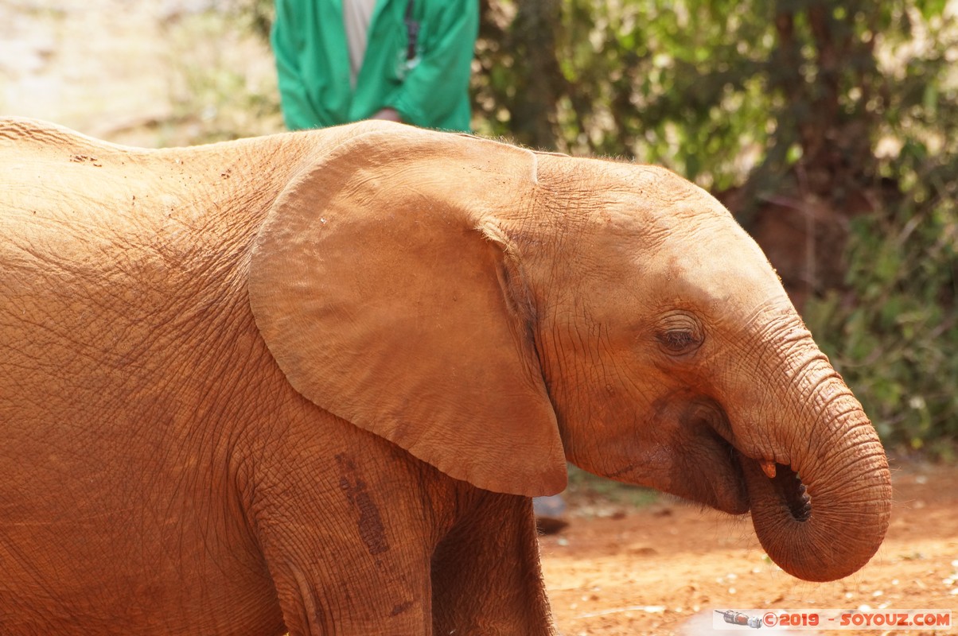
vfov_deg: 4.3
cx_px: 479
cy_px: 318
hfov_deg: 6.4
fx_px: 8533
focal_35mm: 321
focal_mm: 214
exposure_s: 1/500
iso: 800
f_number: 8
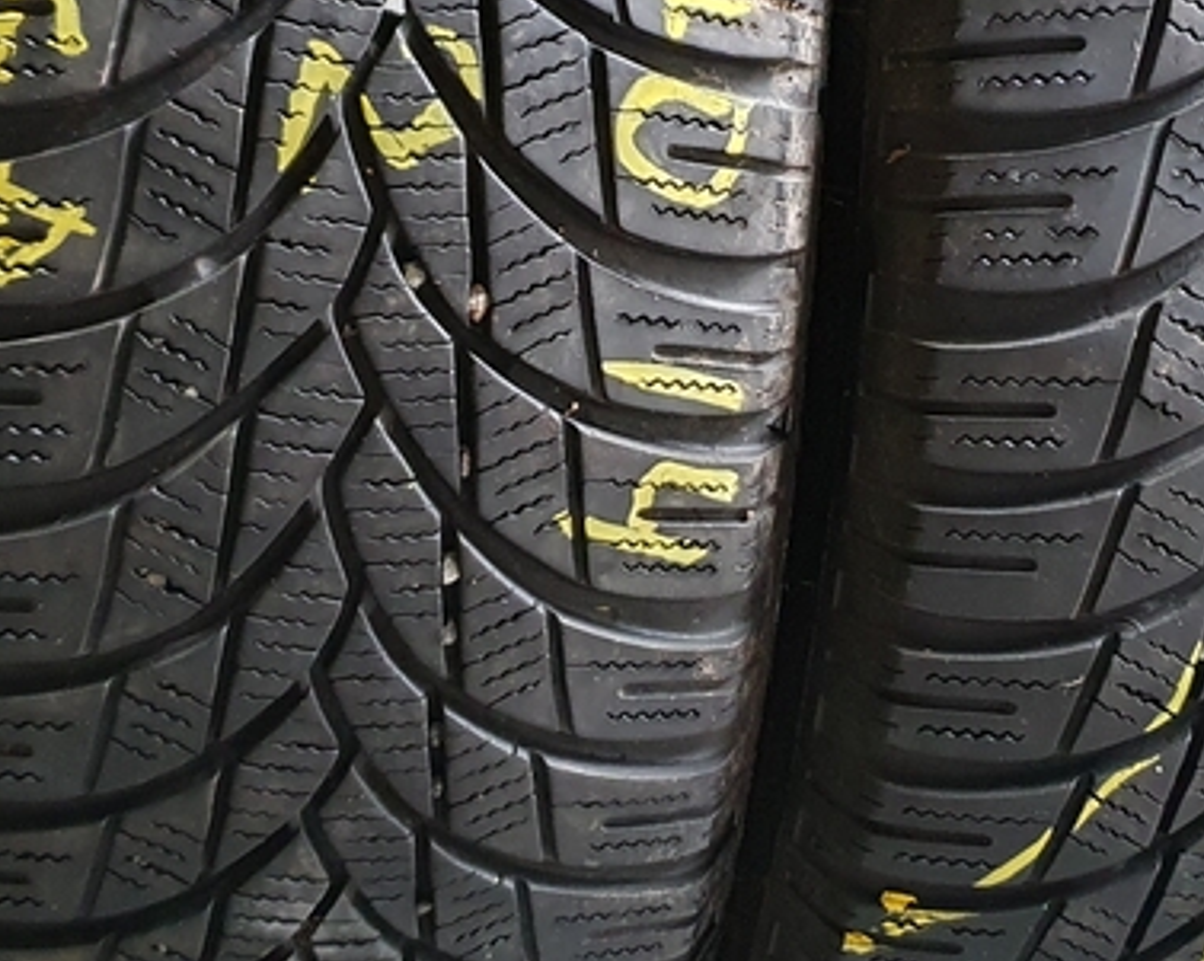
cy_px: 303
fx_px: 2457
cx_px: 738
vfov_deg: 22.0
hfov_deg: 27.5
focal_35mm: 69
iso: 500
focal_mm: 4.32
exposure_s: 1/25
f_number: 1.5
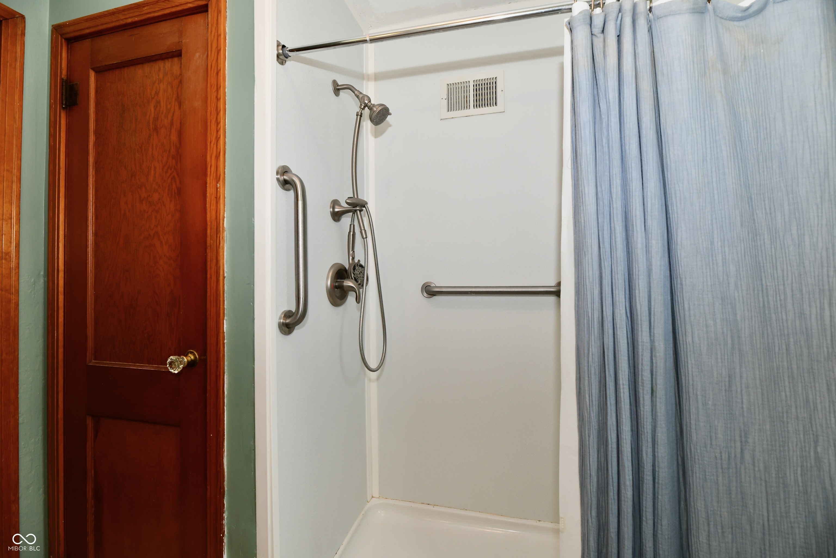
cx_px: 418
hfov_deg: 104.3
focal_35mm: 14
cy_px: 279
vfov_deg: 81.2
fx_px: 325
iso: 640
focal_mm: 14
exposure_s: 1/60
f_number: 6.3
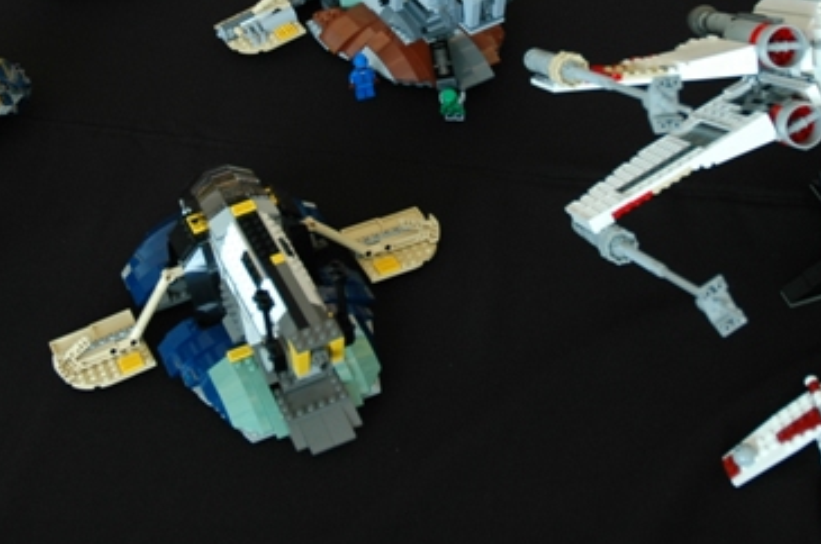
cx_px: 382
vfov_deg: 17.0
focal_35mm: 79
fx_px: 1798
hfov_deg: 25.7
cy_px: 47
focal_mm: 24
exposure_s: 1/20
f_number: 3.8
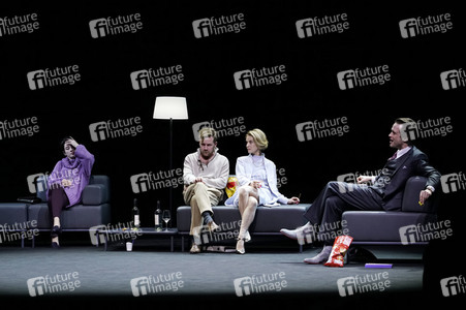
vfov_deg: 16.0
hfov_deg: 23.9
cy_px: 155
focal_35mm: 85
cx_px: 233
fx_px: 1099
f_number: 6.3
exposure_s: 1/50
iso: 1600
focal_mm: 85
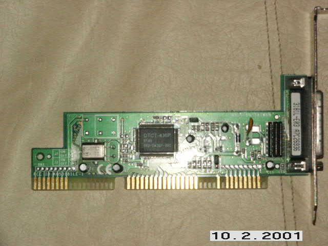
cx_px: 164
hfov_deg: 14.2
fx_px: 1317
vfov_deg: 10.7
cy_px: 123
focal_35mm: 139
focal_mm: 28.23
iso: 200
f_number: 8
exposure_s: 1/125
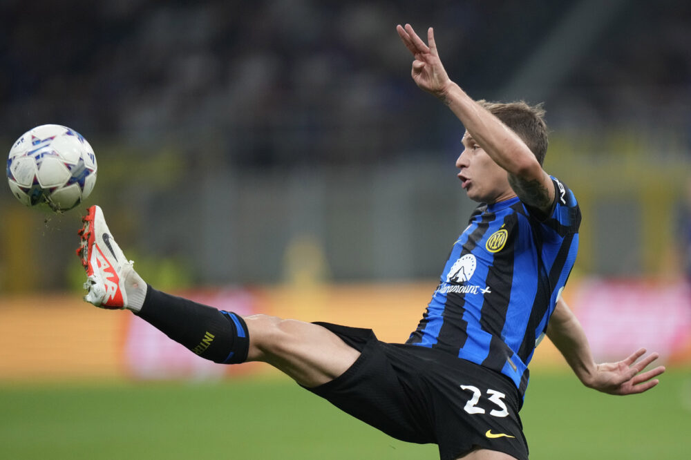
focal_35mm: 400
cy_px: 230
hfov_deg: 5.2
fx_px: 7675
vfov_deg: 3.4
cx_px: 346
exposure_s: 1/2000
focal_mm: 400
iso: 3200
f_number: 2.8
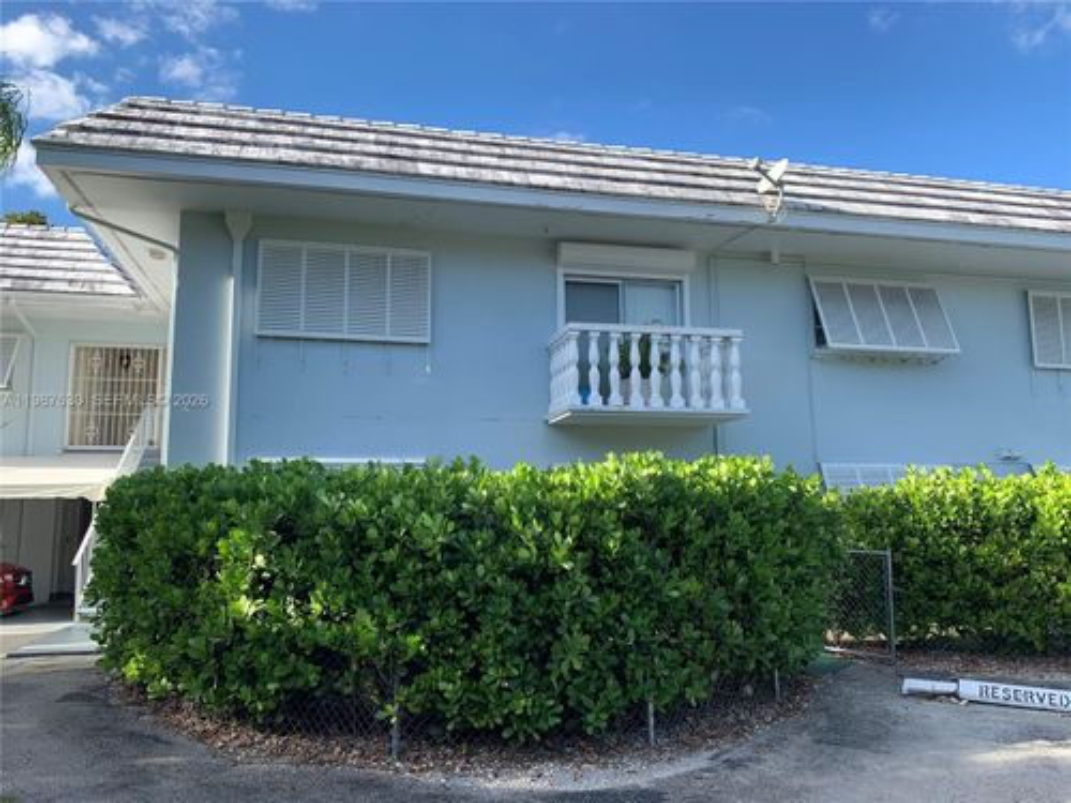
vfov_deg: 53.1
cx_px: 536
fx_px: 804
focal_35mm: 26
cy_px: 402
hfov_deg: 67.3
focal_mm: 4.25
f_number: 1.8
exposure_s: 1/716
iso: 25
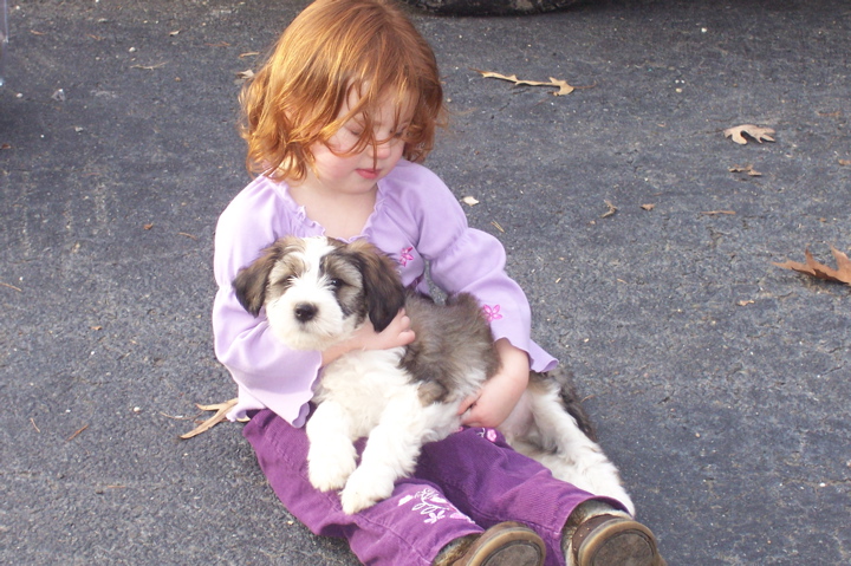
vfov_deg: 13.4
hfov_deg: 20.0
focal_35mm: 102
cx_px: 426
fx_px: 2409
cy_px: 283
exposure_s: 1/125
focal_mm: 16.8
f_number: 4.6
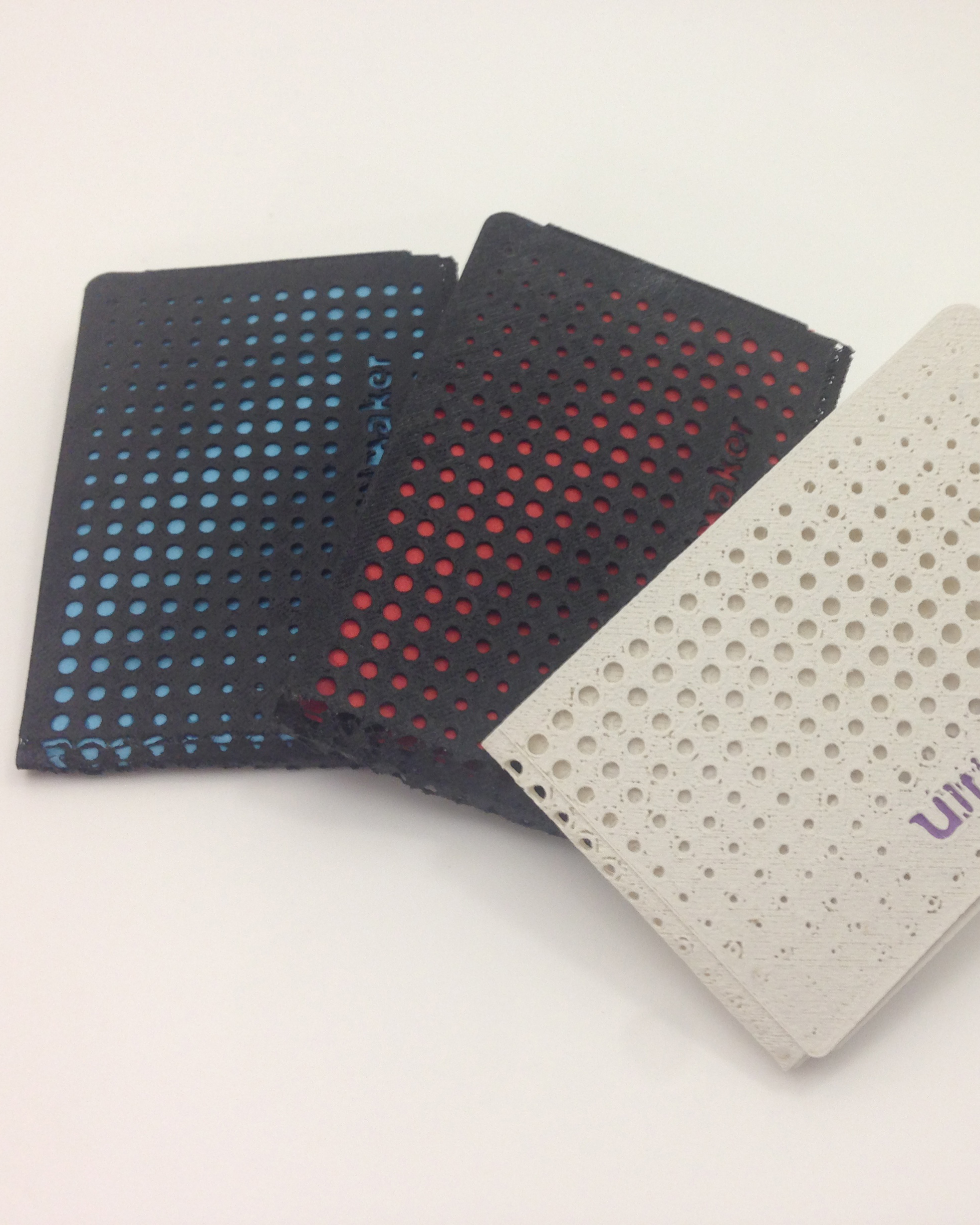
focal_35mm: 43
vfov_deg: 42.9
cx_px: 596
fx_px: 1559
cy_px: 613
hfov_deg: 34.8
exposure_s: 1/20
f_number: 2.4
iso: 64
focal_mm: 4.12
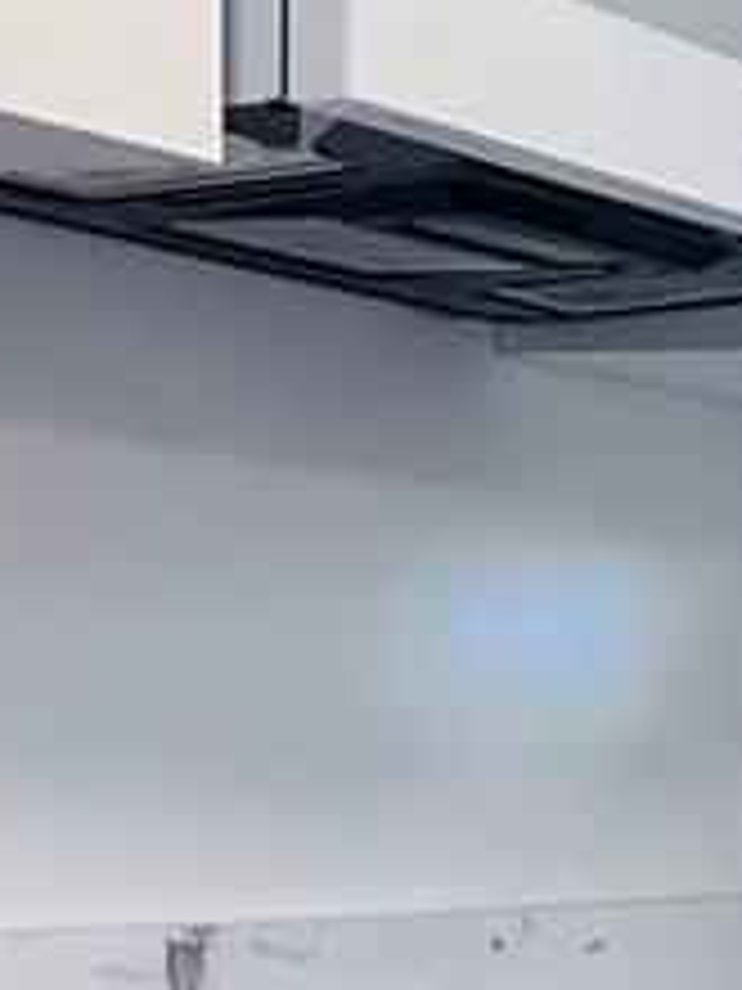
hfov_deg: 11.1
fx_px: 3744
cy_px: 1246
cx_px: 890
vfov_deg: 14.5
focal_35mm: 131
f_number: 1.78
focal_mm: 6.86
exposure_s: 1/120
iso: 200
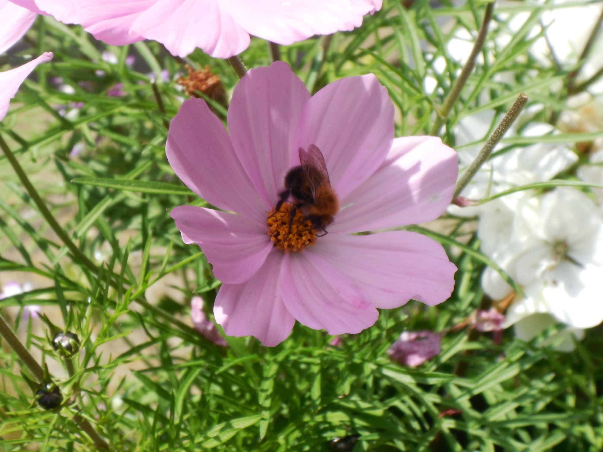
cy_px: 226
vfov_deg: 9.5
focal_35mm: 156
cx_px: 302
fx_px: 2717
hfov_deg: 12.7
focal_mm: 27.6
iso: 125
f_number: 6.5
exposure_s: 1/320
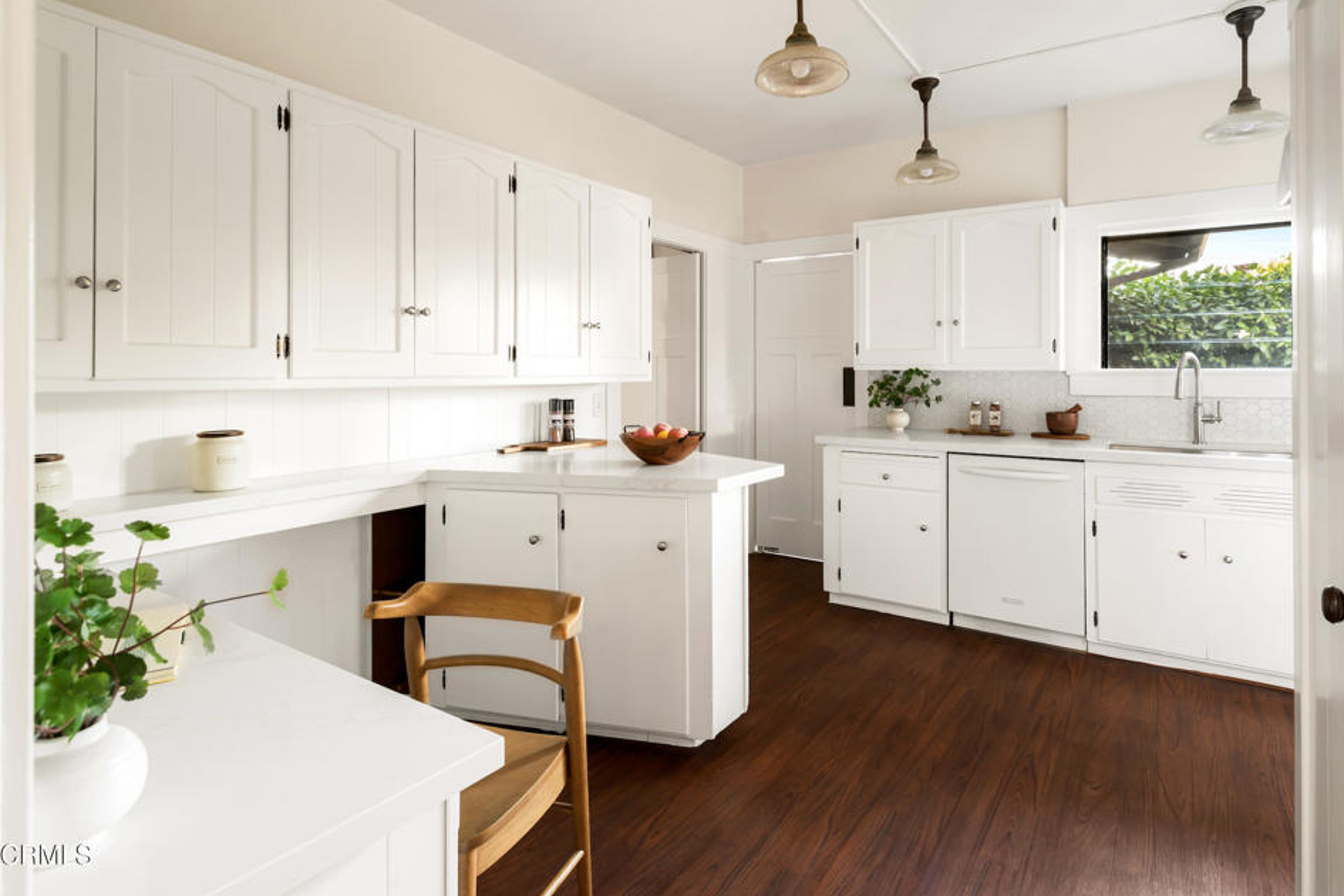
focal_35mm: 26
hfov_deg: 69.3
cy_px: 413
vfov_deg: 49.5
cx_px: 725
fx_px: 971
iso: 160
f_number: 9
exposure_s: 5
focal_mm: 24
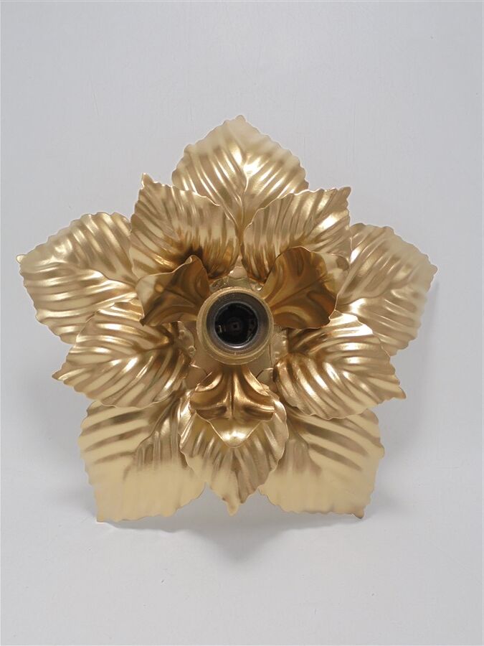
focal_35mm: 34
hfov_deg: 41.8
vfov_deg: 54.0
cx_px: 242
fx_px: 634
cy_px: 323
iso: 100
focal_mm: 6.1
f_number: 4
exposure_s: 1/60
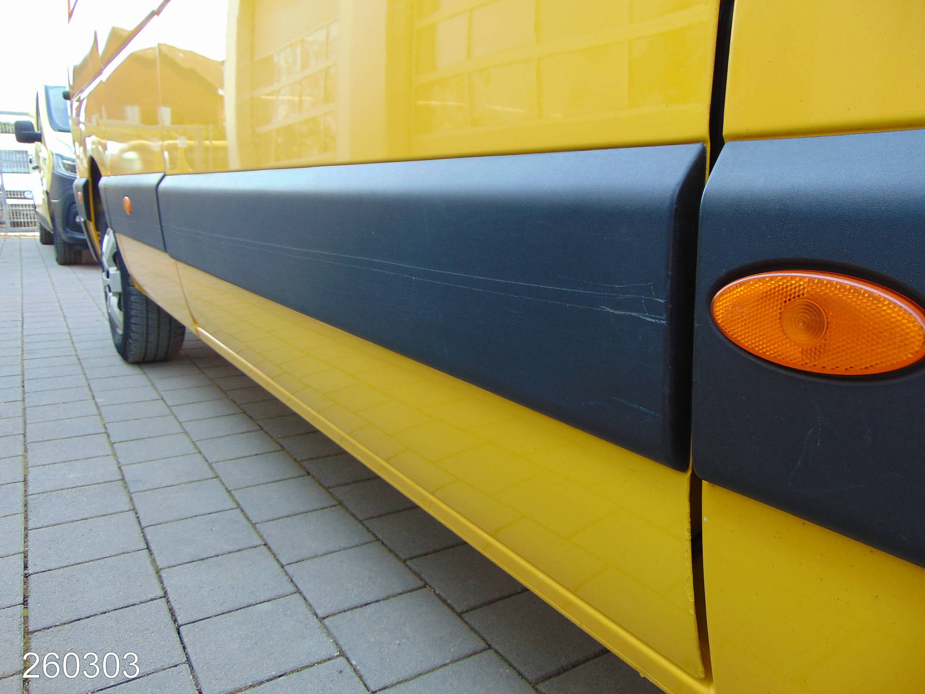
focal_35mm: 25
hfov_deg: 69.4
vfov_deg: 54.9
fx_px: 668
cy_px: 347
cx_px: 462
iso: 80
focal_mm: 4.5
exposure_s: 1/125
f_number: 3
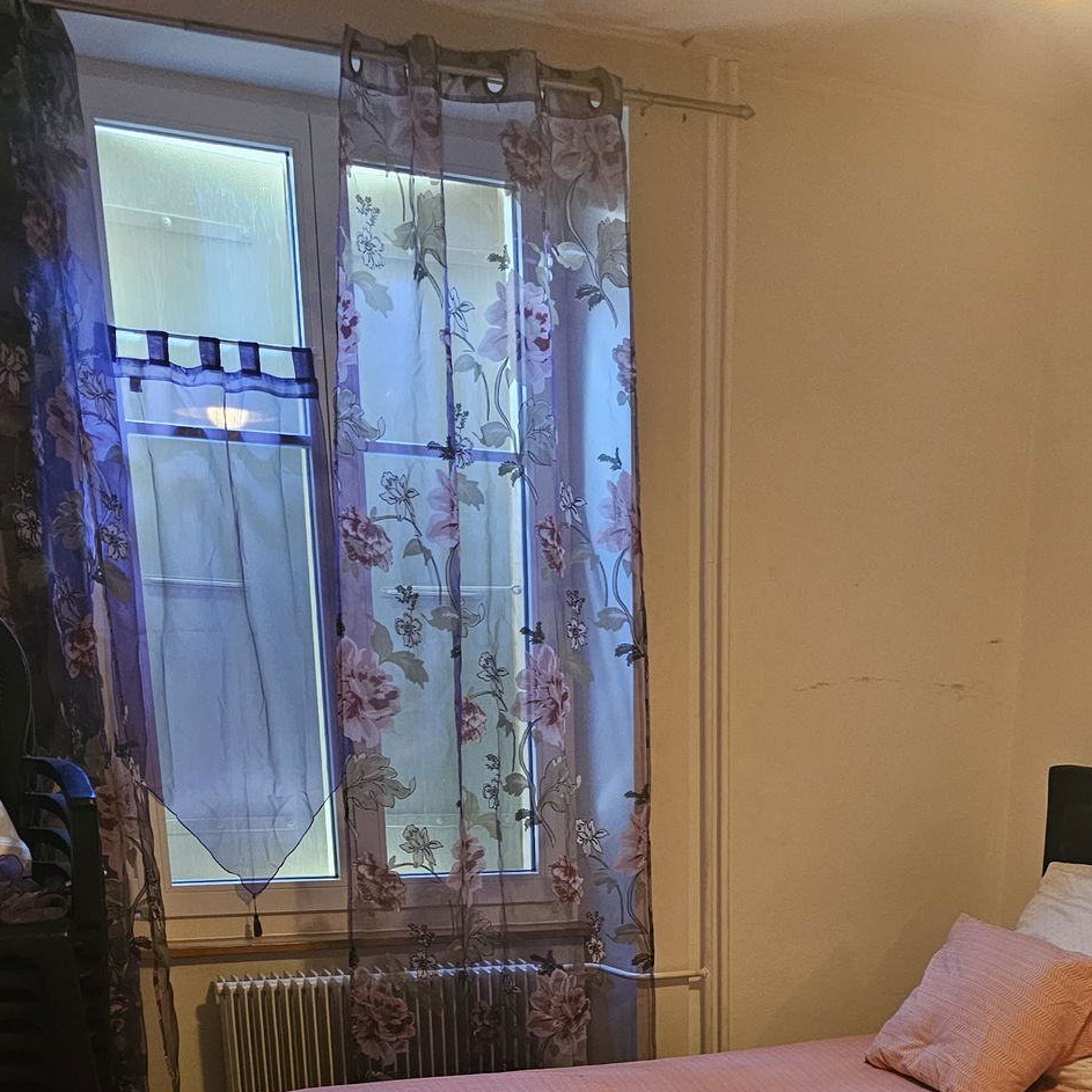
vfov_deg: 32.6
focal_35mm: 46
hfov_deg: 36.2
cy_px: 1184
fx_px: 1642
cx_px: 784
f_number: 1.7
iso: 640
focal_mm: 6.3
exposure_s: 1/25
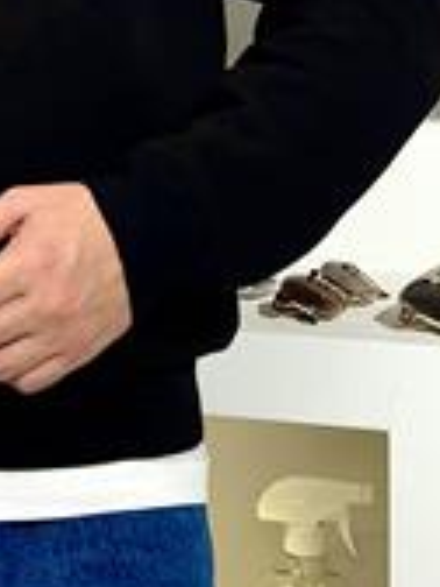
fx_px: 2254
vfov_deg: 14.4
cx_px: -91
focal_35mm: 133
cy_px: -119
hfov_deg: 10.9
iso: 160
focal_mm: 6.76
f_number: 1.78
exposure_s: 1/100
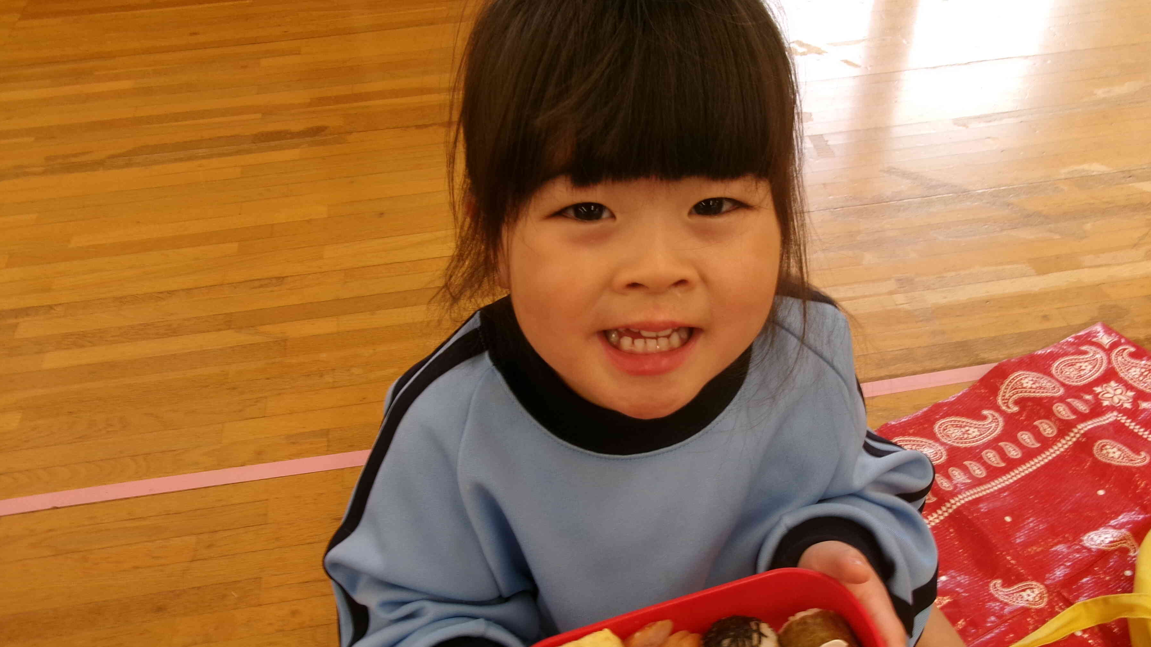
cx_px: 582
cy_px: 397
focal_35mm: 31
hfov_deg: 62.6
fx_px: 946
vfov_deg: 37.6
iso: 108
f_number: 3.9
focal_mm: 5.1
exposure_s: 1/34
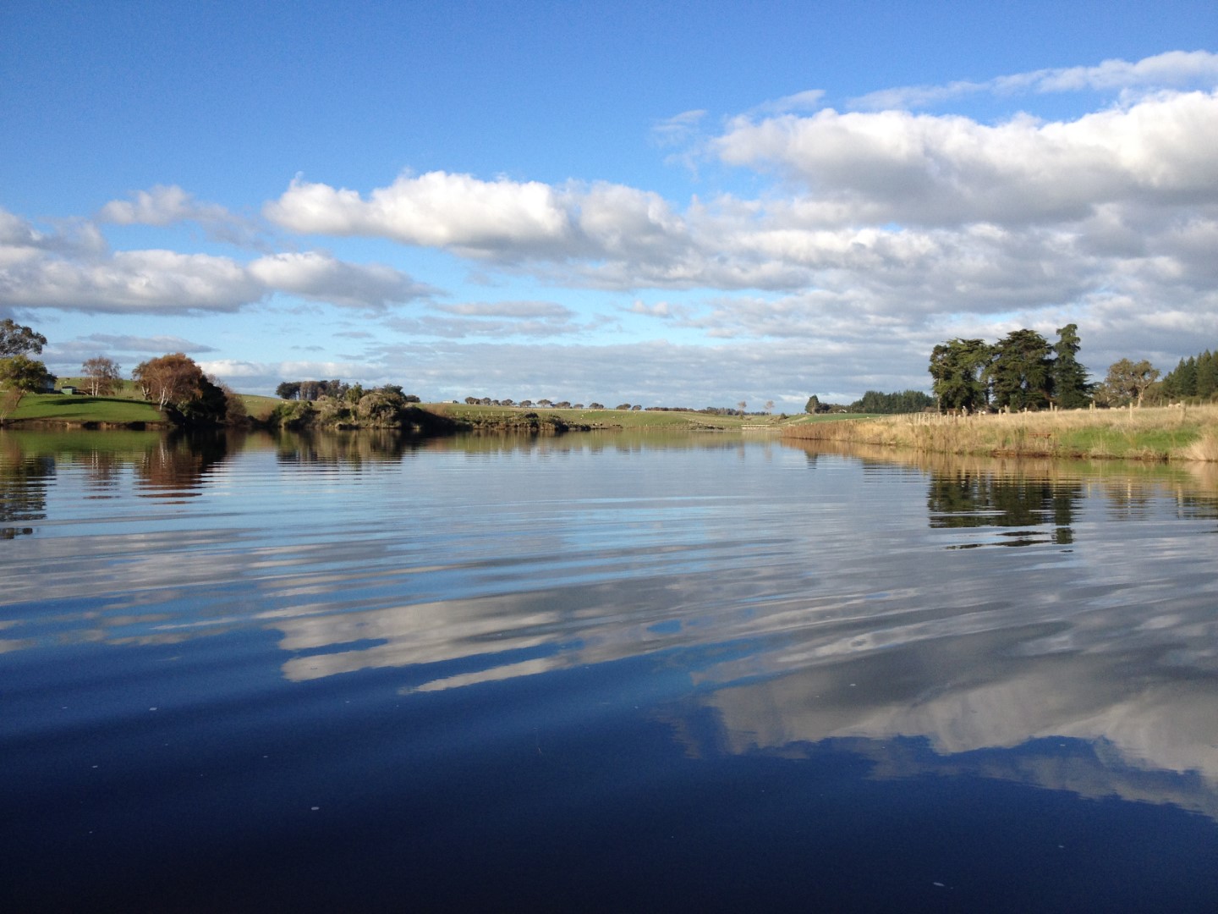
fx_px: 1232
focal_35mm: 35
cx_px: 609
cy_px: 457
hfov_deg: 52.6
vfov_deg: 40.7
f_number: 2.4
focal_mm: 4.28
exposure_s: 1/1381
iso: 50
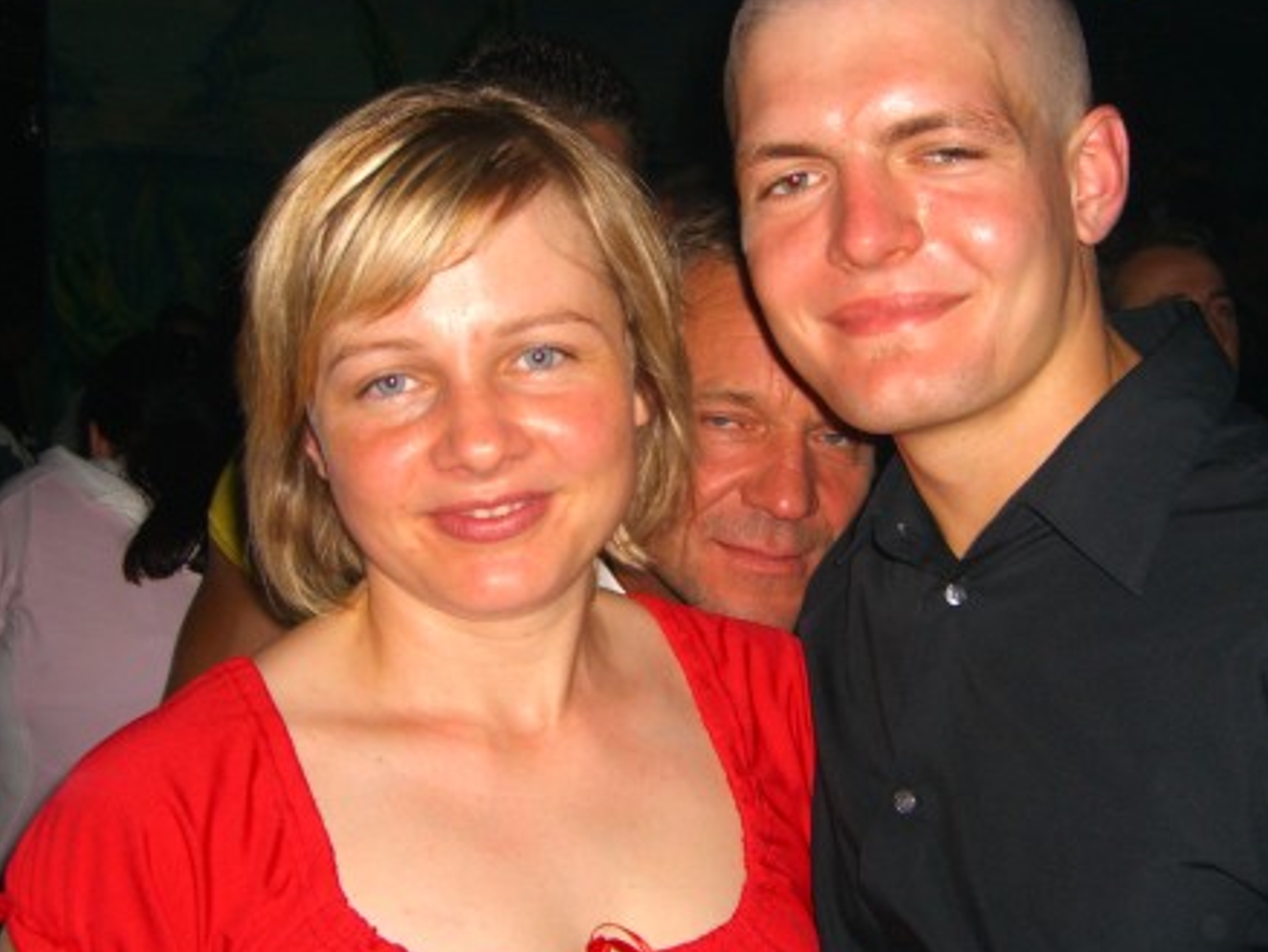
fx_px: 1906
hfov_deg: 36.7
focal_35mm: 52
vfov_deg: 28.1
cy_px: 475
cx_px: 718
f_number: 2.8
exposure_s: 1/60
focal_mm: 7.9
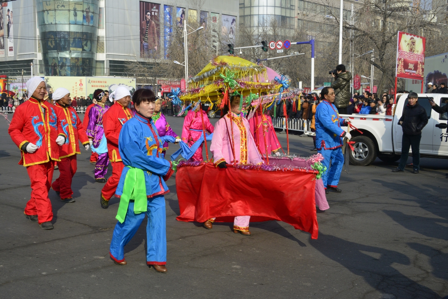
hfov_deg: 43.6
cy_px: 150
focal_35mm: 45
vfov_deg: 29.9
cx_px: 224
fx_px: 560
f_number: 29
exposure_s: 1/200
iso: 1400
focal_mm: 45
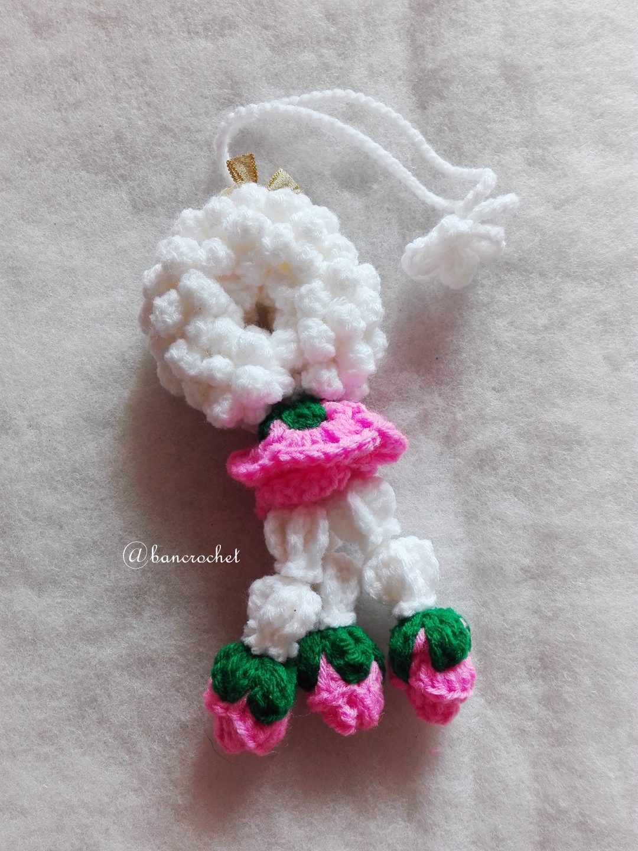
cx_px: 319
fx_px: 664
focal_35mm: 27
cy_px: 426
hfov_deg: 51.4
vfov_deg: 65.3
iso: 140
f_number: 2
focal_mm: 3.79
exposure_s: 1/50
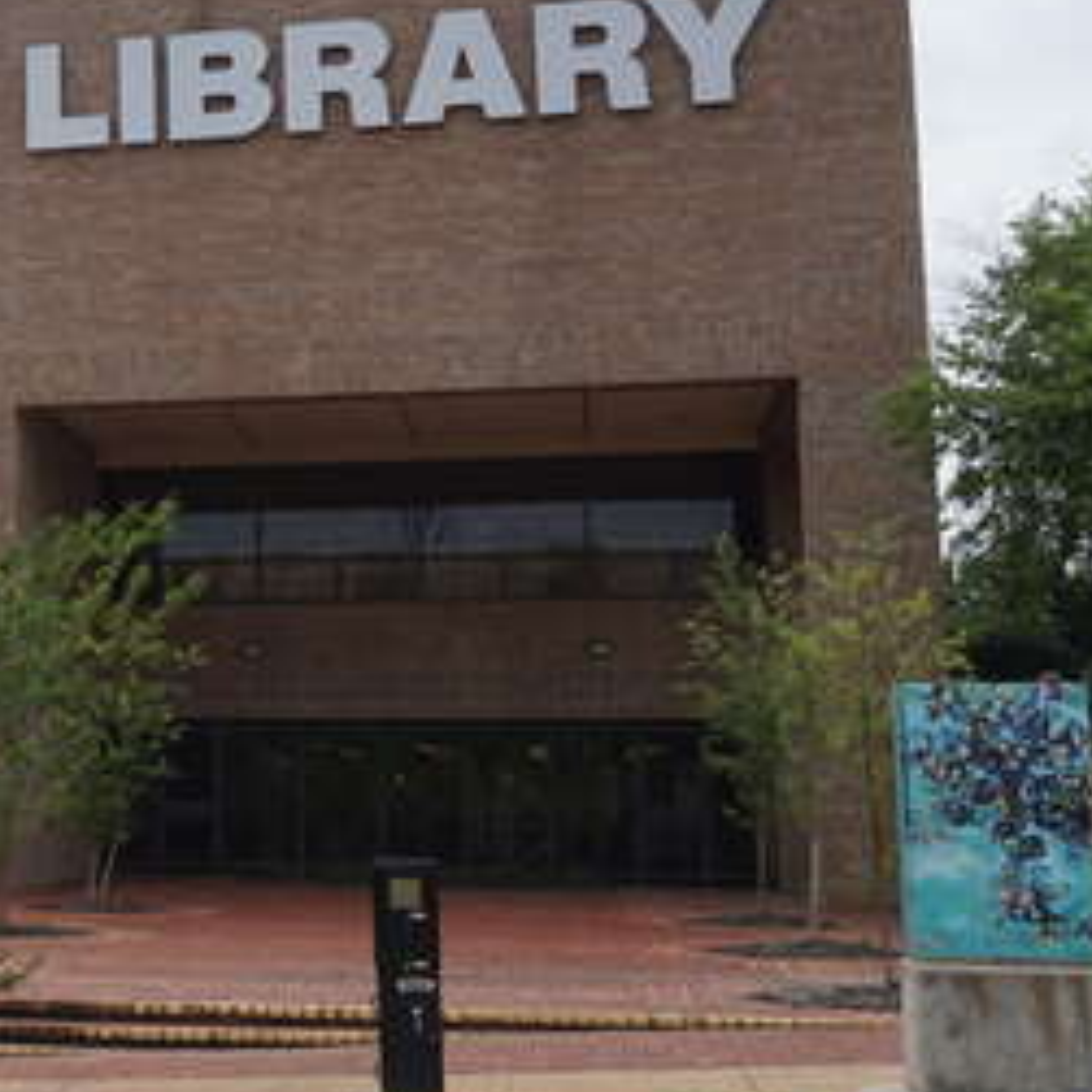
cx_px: -252
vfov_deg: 26.4
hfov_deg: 23.9
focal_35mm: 65
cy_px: 437
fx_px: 2320
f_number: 9
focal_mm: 16
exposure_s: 1/200
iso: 100
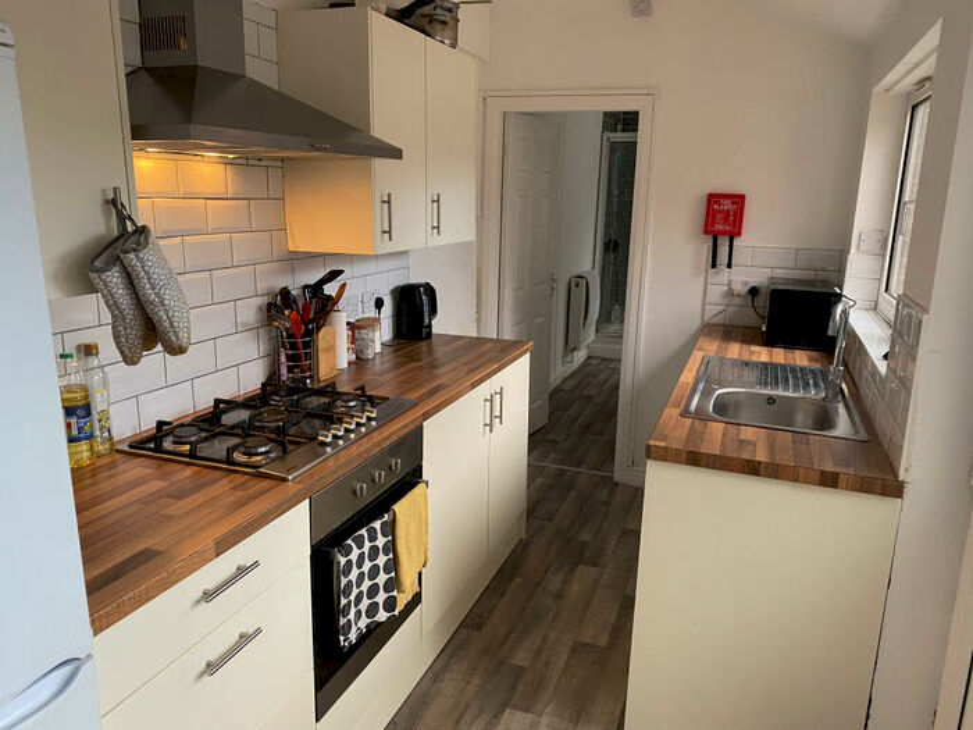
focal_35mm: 26
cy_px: 365
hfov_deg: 67.3
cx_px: 486
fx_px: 731
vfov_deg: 53.1
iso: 125
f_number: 1.8
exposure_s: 1/60
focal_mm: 4.25
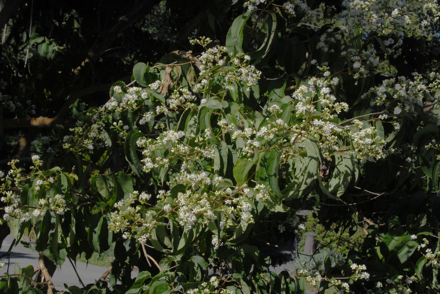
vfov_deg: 23.8
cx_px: 220
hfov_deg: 35.0
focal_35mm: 57
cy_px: 147
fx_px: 697
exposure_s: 1/400
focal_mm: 38
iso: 400
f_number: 10
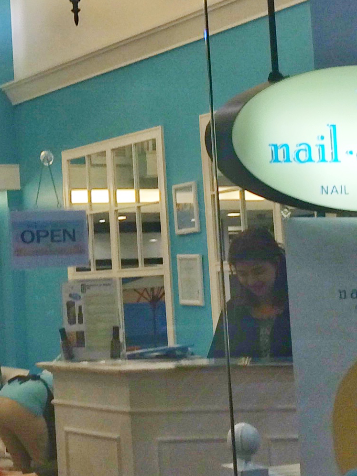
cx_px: -21
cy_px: 151
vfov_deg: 20.6
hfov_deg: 15.2
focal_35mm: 95
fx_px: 1306
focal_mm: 4.15
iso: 40
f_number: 2.2
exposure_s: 1/40
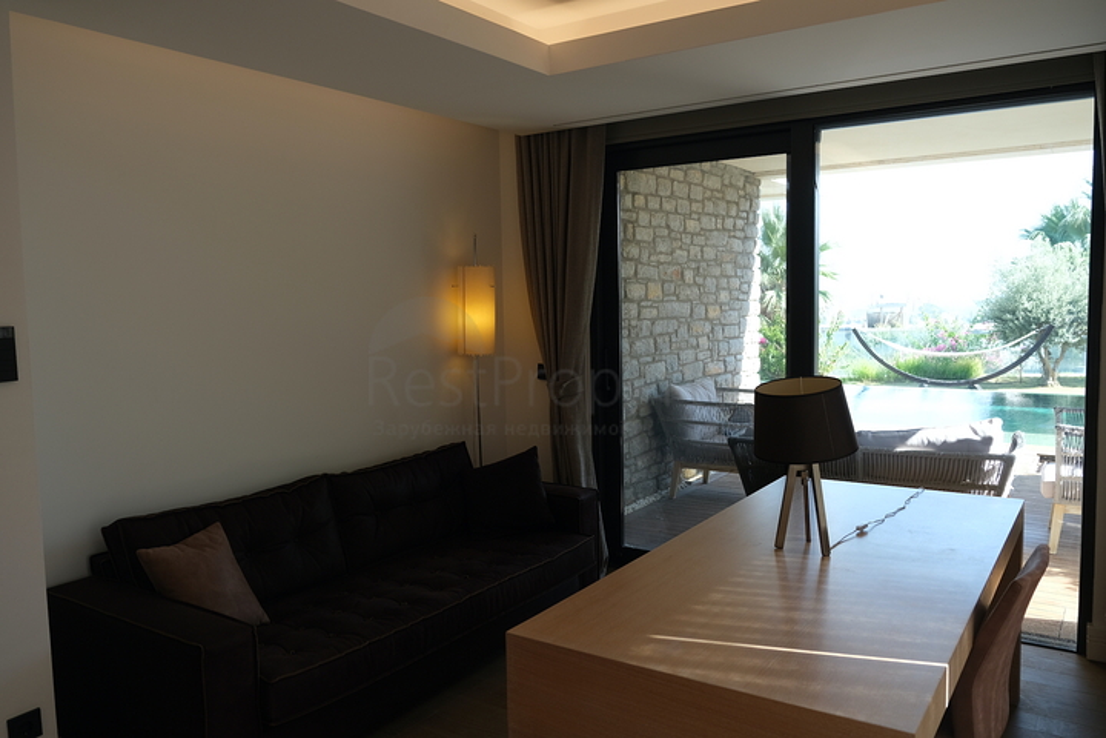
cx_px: 553
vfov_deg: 47.9
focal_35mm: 27
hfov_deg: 67.4
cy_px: 369
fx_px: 829
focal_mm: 18
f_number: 3.6
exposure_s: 1/100
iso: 160
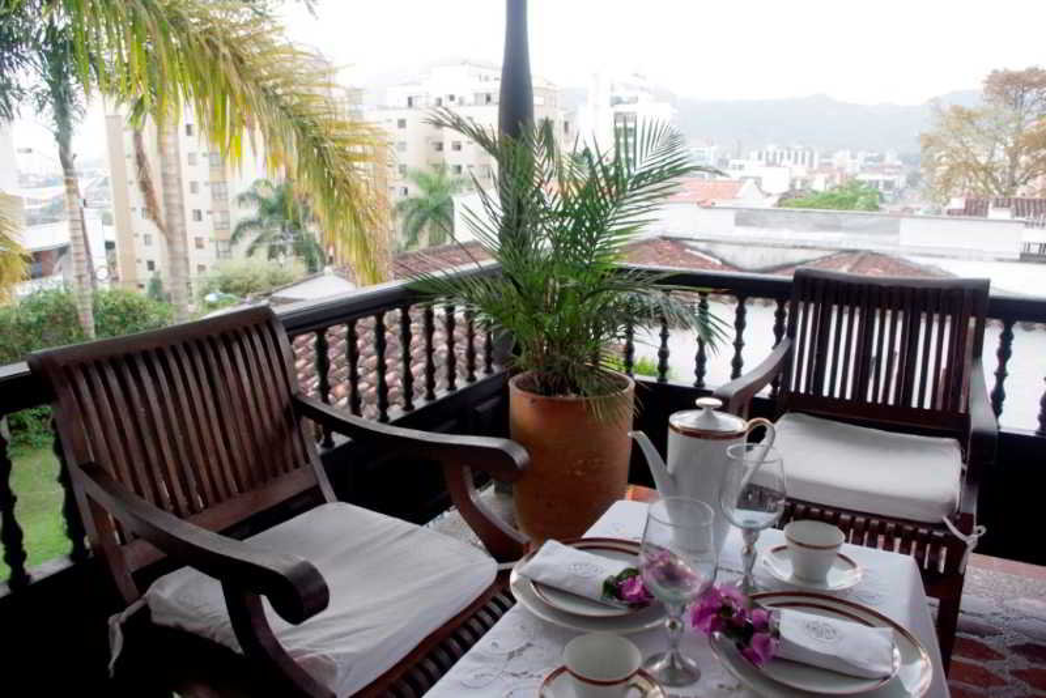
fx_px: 785
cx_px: 523
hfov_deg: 67.4
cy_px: 349
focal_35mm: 27
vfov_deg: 48.0
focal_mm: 18
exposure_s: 1/60
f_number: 6.3
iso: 400
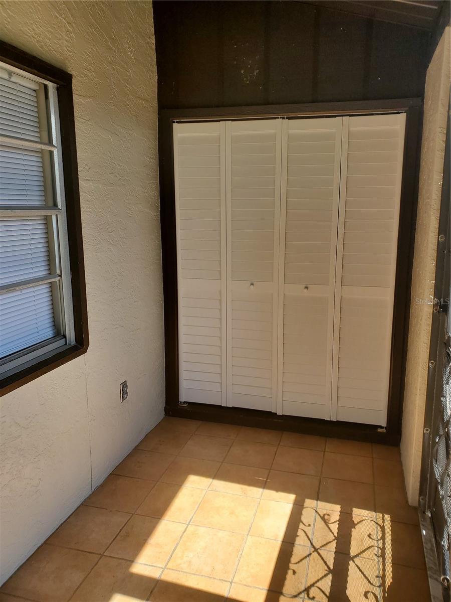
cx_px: 226
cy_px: 301
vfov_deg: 67.3
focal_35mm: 26
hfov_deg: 53.1
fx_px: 452
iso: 50
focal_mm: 4.3
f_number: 2.4
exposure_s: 1/277
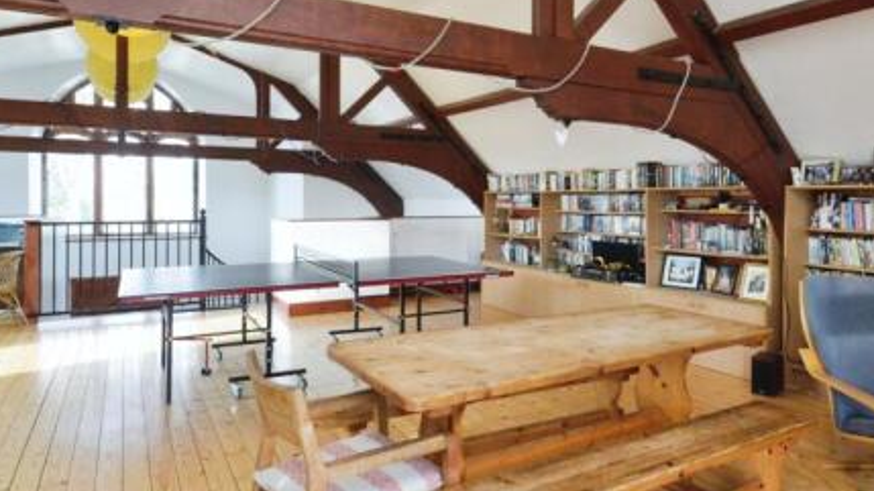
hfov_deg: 76.1
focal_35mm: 24
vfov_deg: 47.3
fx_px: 556
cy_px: 188
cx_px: 482
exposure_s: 1/60
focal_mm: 10
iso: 1800
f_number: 9
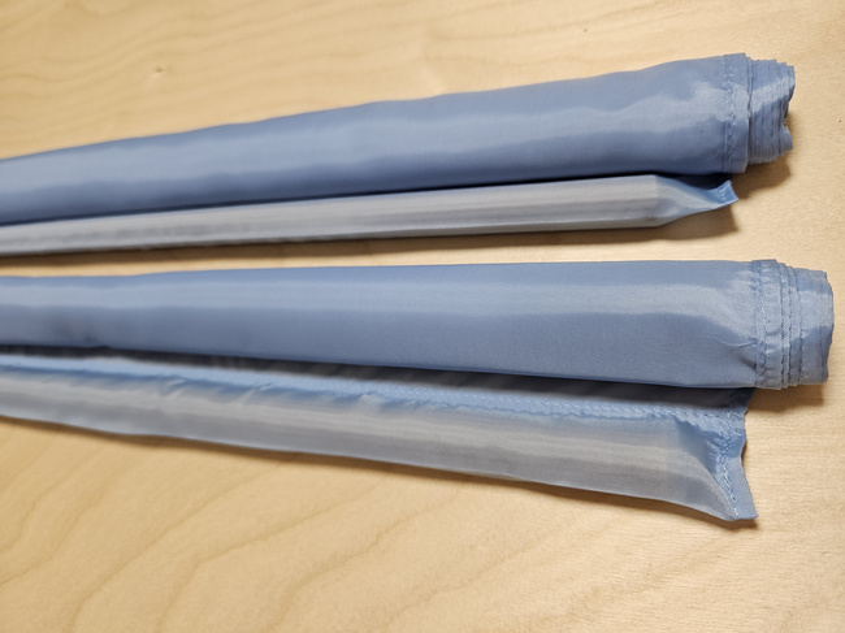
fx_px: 561
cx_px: 422
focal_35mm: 23
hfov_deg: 73.9
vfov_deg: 58.8
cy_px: 316
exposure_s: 1/100
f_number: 1.8
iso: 200
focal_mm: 5.4
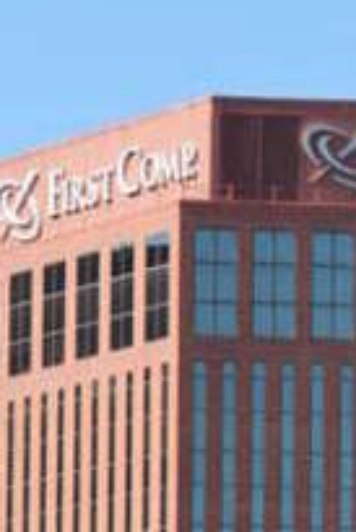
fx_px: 6056
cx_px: -308
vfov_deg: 5.0
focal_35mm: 409
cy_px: 470
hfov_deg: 3.3
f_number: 5.6
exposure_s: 1/500
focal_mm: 70
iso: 180
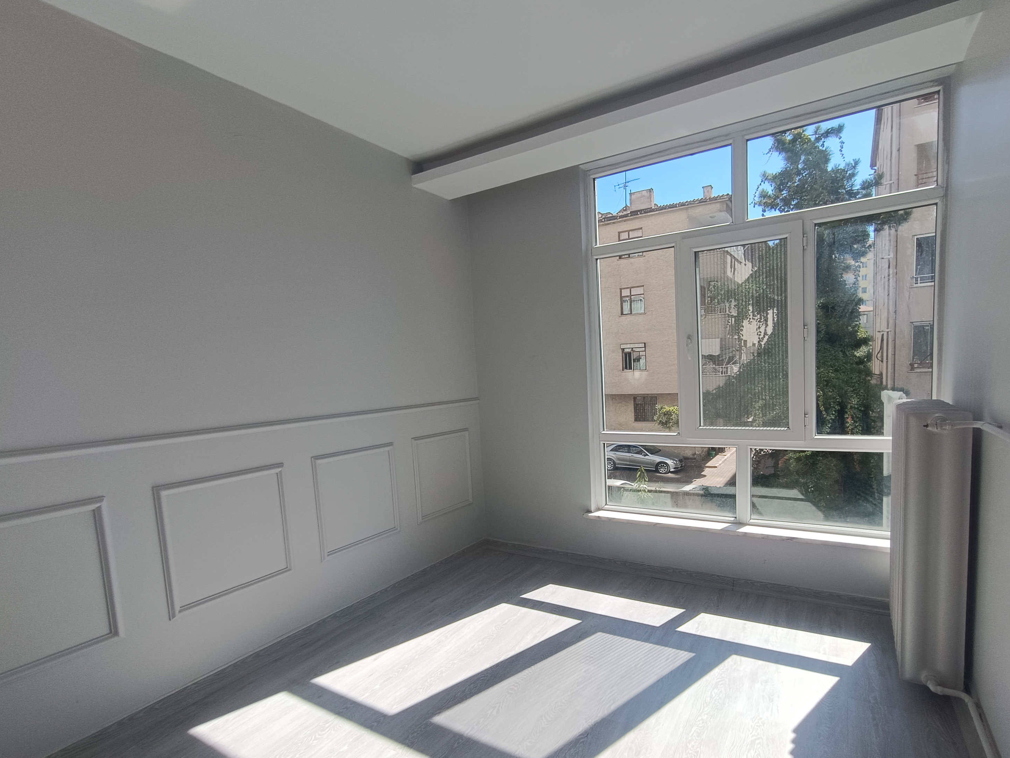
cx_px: 545
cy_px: 425
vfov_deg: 71.3
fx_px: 525
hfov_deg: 87.6
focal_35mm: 18
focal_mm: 1.66
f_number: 2.2
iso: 50
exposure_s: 1/487
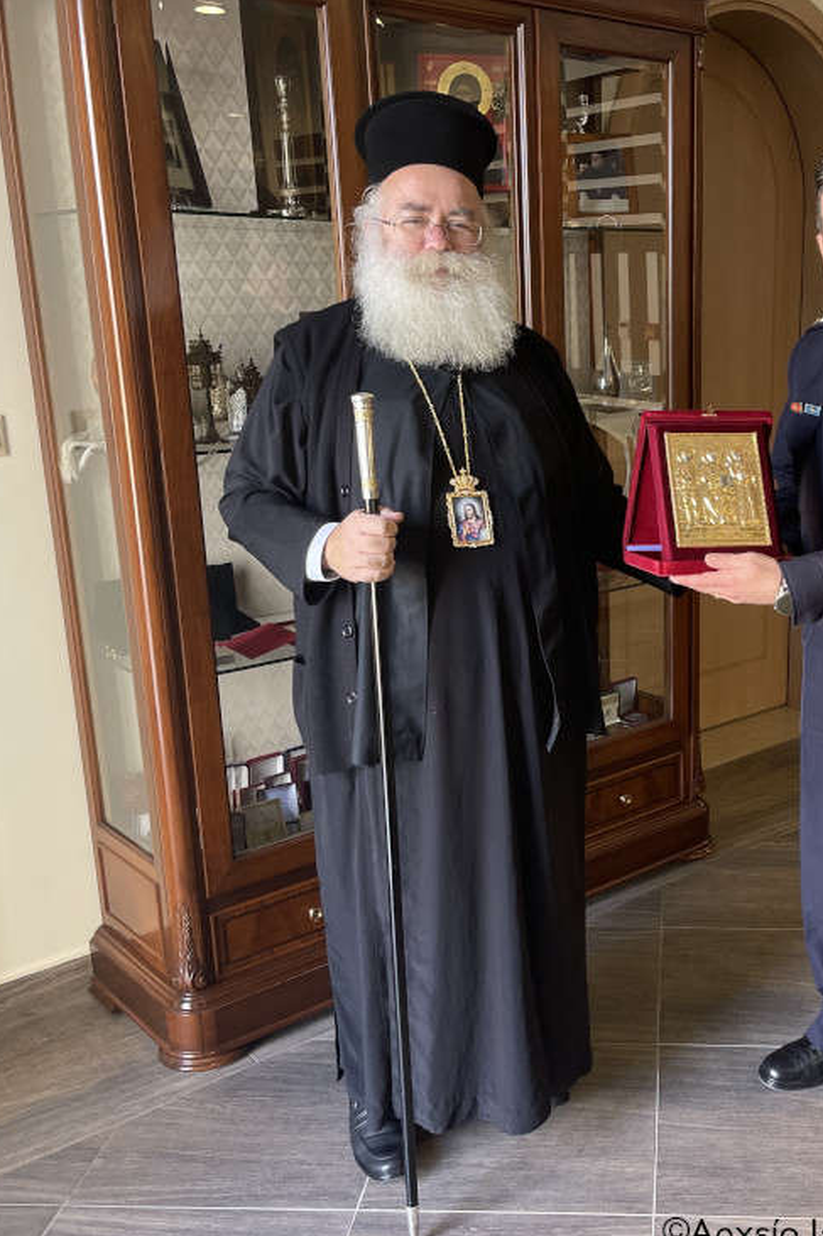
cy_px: 631
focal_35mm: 37
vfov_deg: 51.9
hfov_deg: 35.1
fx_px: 1269
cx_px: 619
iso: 125
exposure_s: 1/100
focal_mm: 5.1
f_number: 1.6
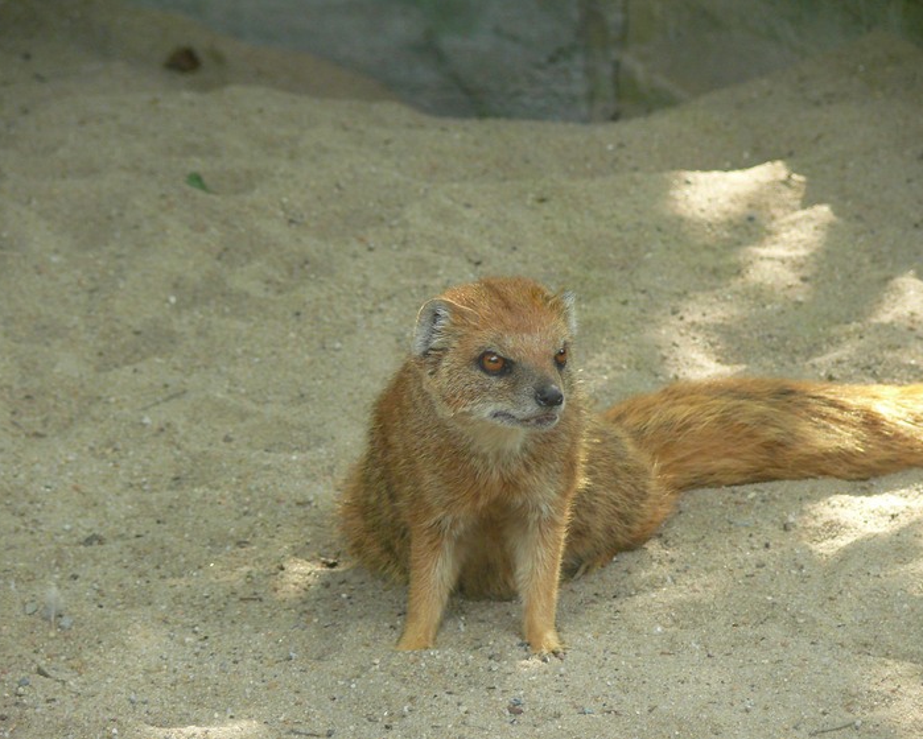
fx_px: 6177
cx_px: 489
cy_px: 370
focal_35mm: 226
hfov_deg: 8.5
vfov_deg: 6.9
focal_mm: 45.7
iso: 200
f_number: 3.6
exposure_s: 1/60
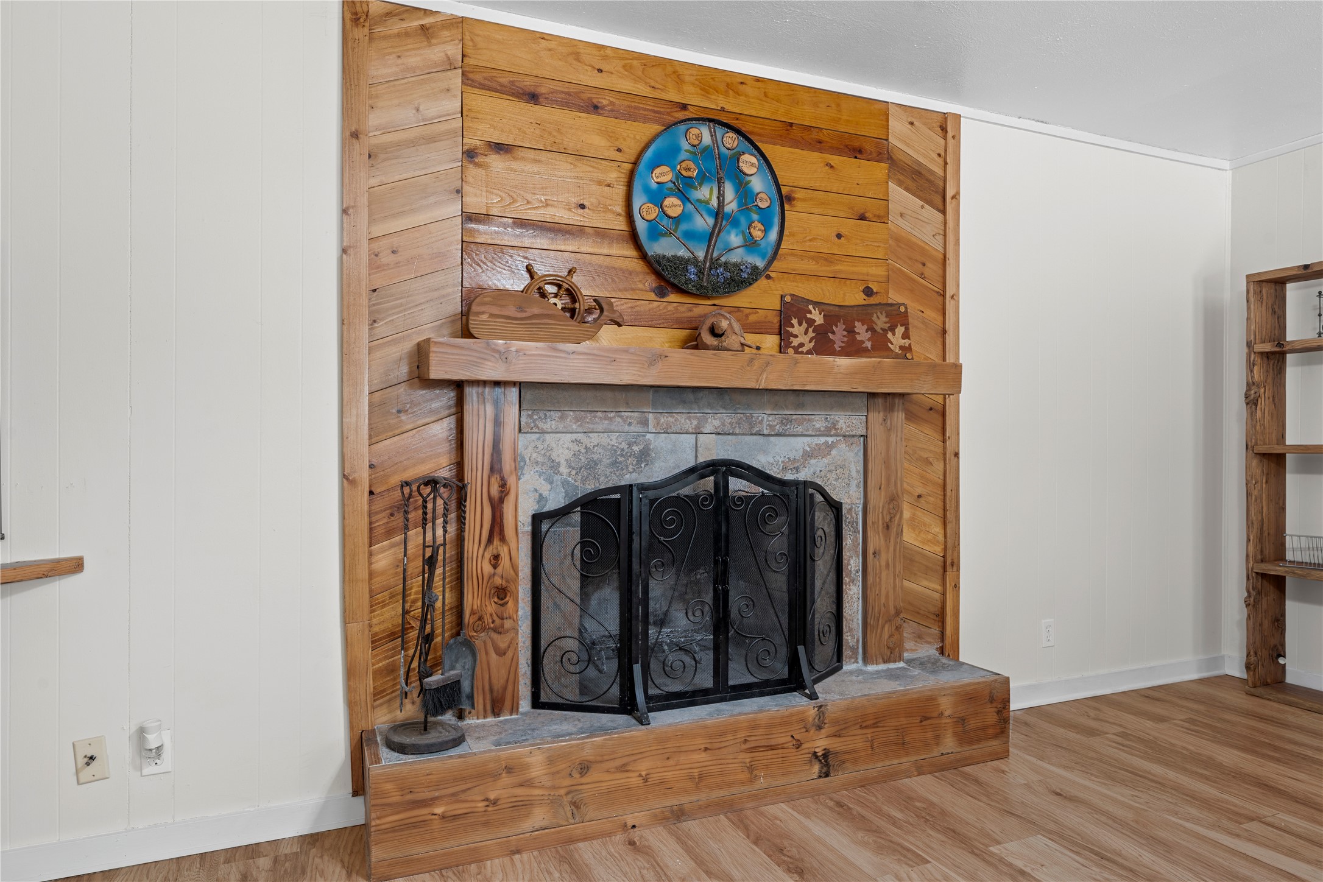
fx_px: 808
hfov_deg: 78.6
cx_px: 662
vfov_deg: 57.2
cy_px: 441
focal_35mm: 22
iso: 250
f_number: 9
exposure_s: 3.2
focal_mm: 22
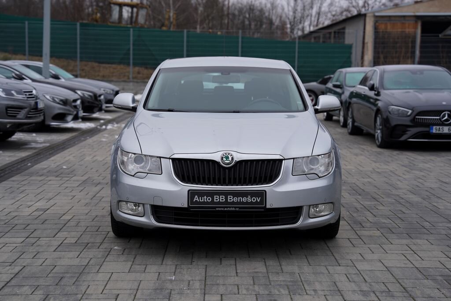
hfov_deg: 31.4
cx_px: 226
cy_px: 150
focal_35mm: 64
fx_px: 802
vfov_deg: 21.2
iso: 100
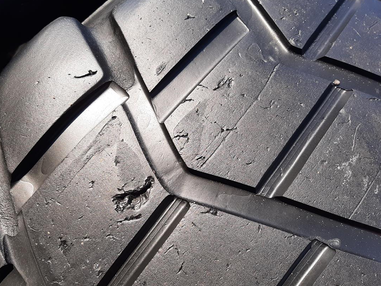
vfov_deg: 48.2
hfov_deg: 61.6
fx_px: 319
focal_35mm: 29
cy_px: 152
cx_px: 177
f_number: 1.7
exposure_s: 1/1212
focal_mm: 3.93
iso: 40
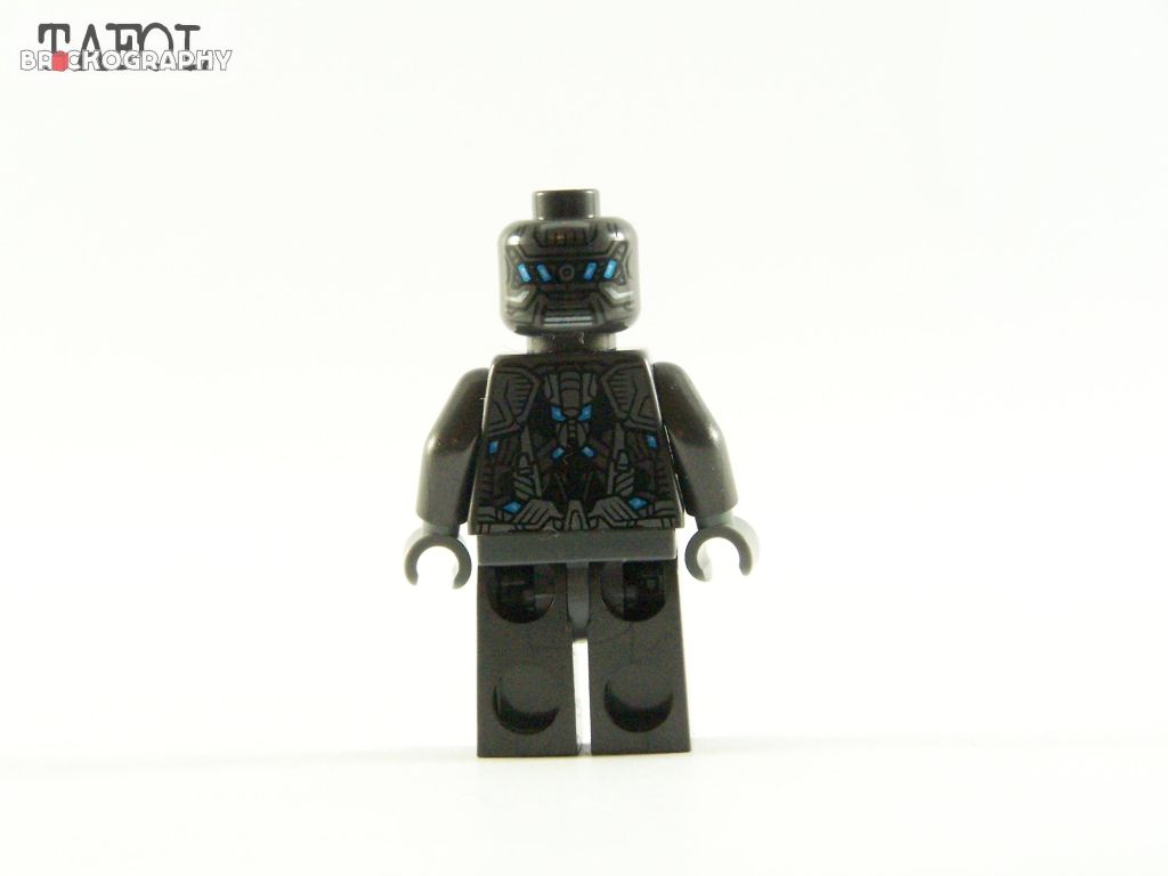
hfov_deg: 18.7
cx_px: 584
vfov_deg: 14.1
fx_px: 3543
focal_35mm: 105
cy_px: 438
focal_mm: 17.5
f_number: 4
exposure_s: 1/60
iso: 400
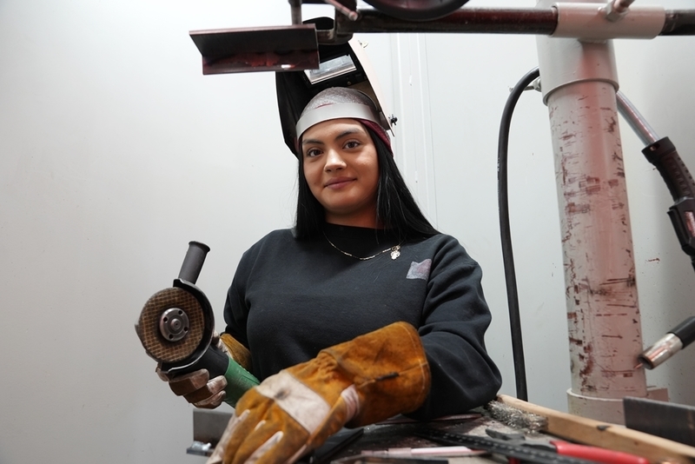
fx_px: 463
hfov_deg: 73.7
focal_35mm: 24
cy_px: 232
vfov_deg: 53.2
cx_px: 348
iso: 1600
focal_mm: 24
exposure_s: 1/60
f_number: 4
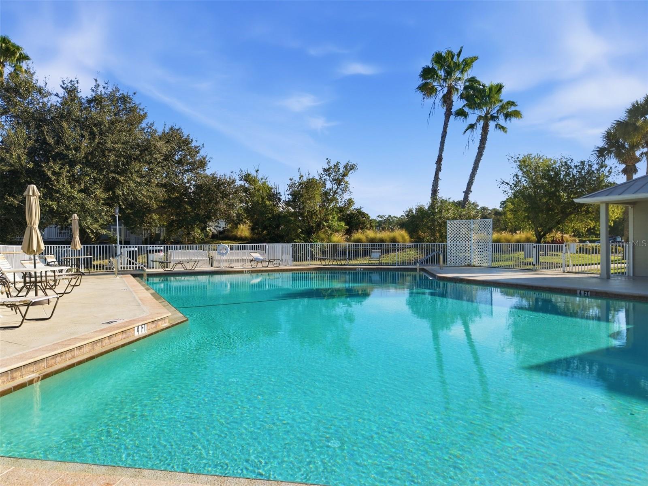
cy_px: 243
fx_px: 449
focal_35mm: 24
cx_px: 324
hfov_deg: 71.6
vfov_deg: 56.8
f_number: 1.8
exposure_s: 1/4000
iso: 100
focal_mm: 8.7
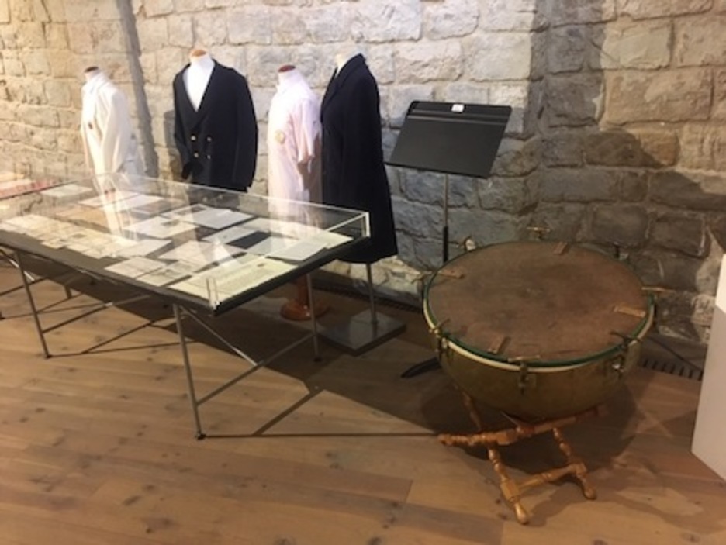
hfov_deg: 61.6
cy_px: 272
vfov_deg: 48.3
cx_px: 363
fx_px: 609
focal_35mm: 29
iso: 250
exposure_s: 1/17
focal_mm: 4.15
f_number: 2.2
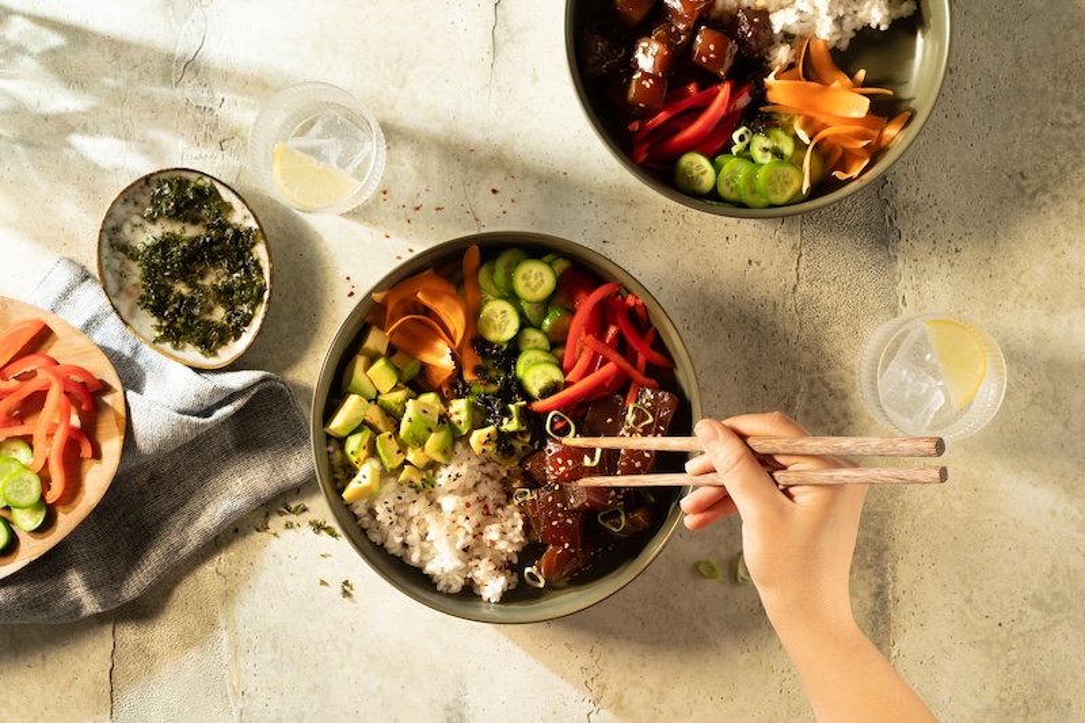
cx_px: 542
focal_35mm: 50
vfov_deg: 27.0
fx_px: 1507
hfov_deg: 39.6
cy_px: 362
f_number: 11
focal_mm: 50
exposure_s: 1/40
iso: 640
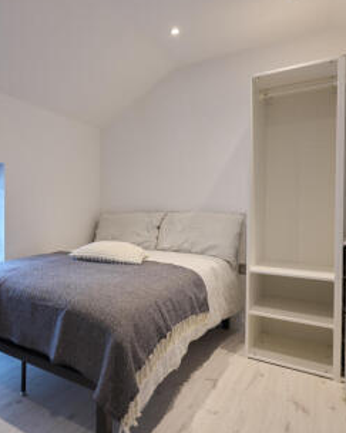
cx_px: 74
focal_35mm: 25
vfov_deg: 68.1
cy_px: 217
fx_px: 320
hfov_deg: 53.4
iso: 64
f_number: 10
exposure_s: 1/1.3
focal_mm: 17
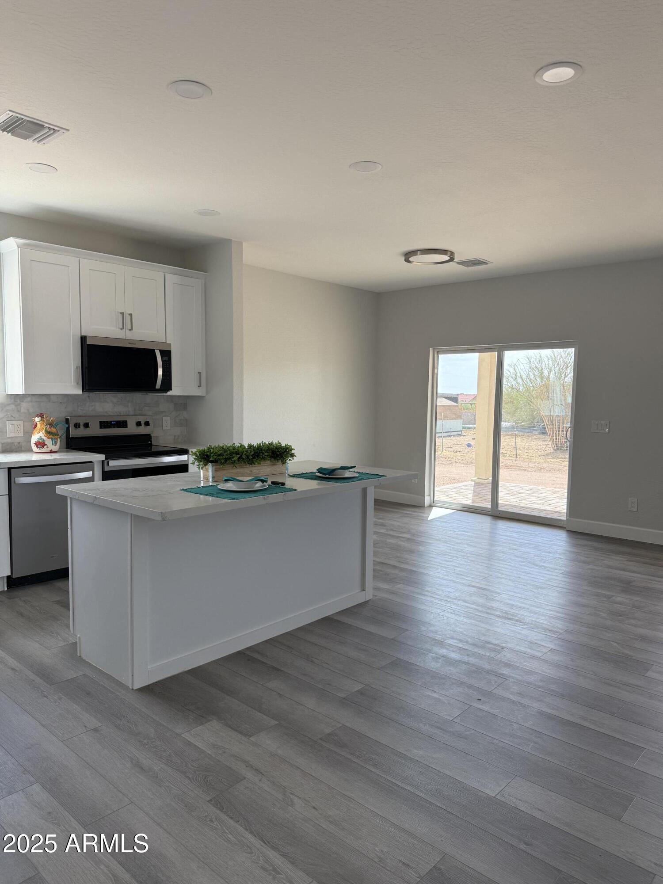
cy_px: 442
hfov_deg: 56.8
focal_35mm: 24
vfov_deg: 71.6
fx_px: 613
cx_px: 332
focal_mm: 6.76
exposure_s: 1/445
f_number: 1.78
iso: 100
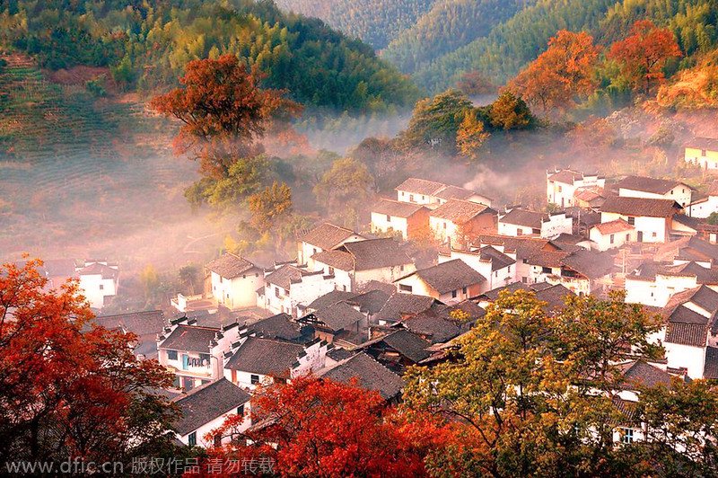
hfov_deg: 46.4
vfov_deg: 31.8
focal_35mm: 42
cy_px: 239
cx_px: 359
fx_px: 837
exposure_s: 1/400
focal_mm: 28
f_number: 5.6
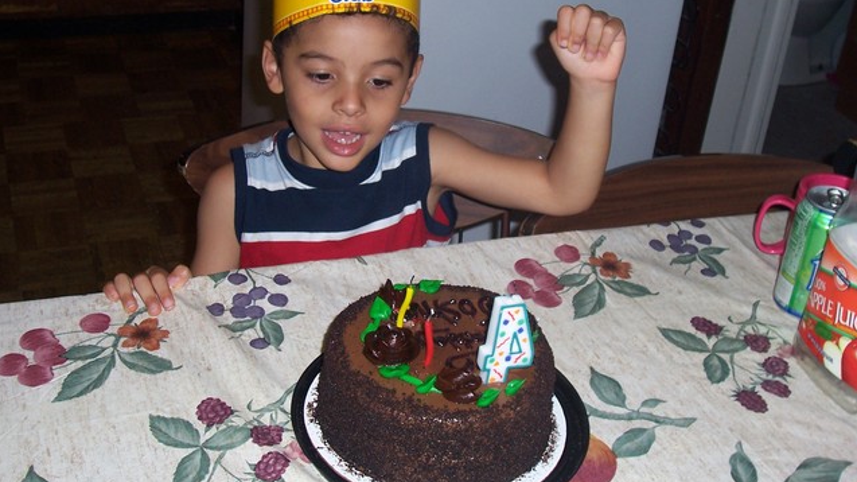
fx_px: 1045
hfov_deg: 44.6
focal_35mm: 46
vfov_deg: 25.8
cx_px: 428
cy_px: 164
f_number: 3
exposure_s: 1/60
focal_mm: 7
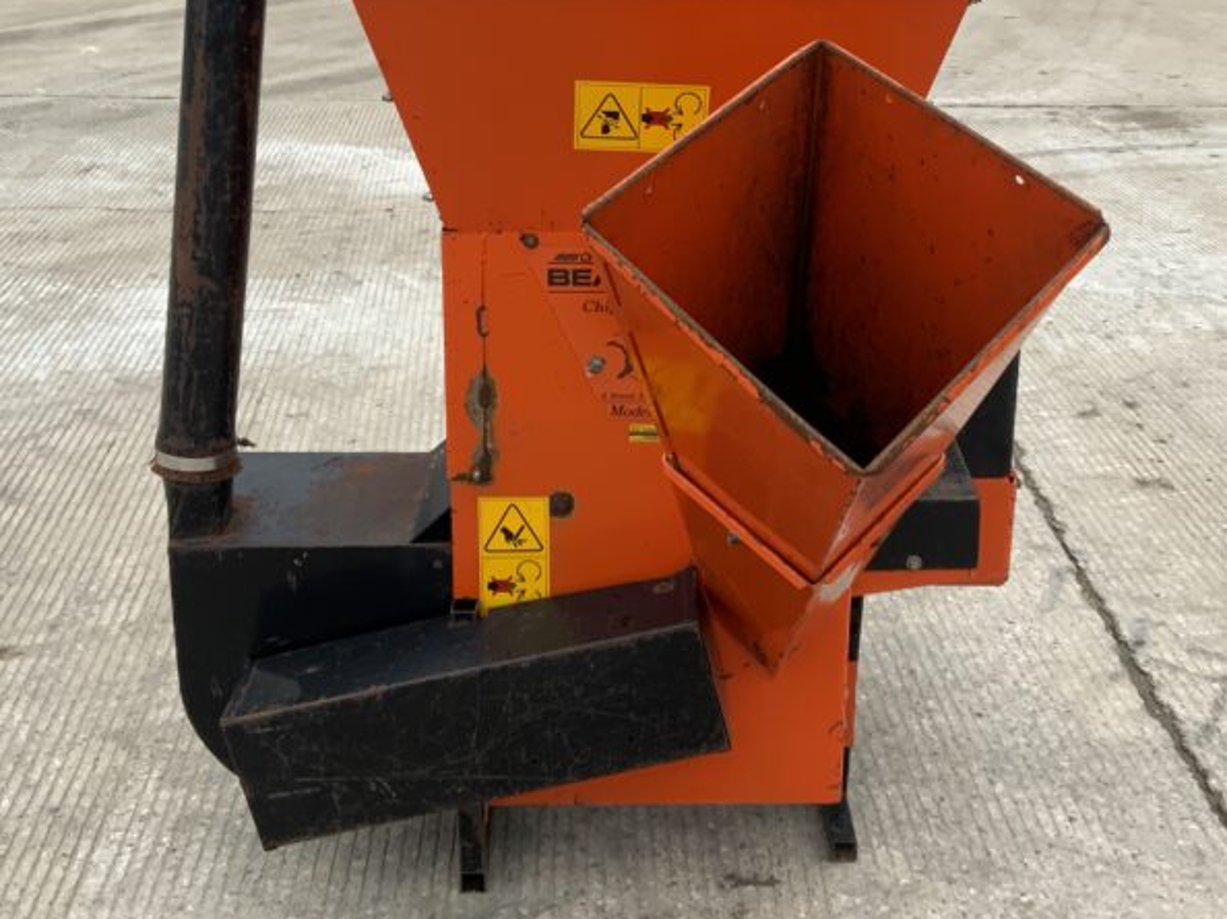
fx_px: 1772
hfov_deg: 38.1
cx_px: 690
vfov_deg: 28.9
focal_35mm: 50
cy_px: 320
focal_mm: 3
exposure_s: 1/154
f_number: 1.8
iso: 16
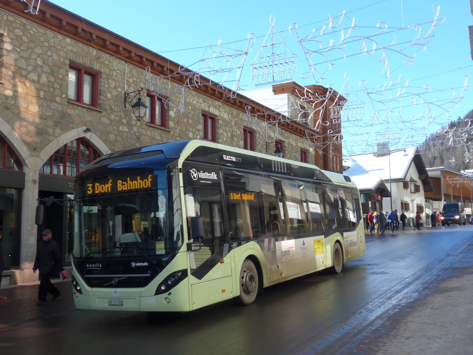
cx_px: 236
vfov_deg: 36.8
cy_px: 178
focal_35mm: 39
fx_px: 533
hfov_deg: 47.9
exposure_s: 1/640
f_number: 2.8
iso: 80
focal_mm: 8
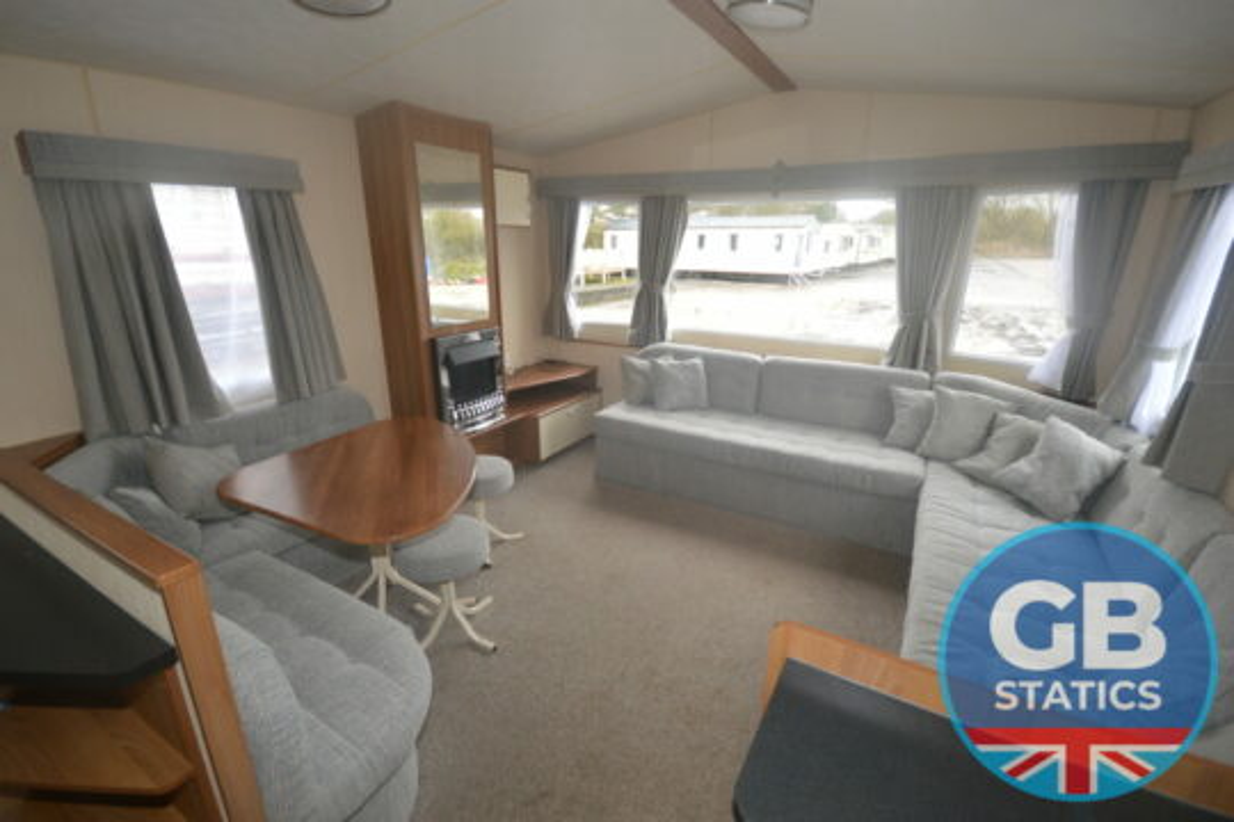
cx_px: 617
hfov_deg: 100.4
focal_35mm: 15
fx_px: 514
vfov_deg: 77.3
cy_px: 411
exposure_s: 1/60
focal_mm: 10
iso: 500
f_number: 4
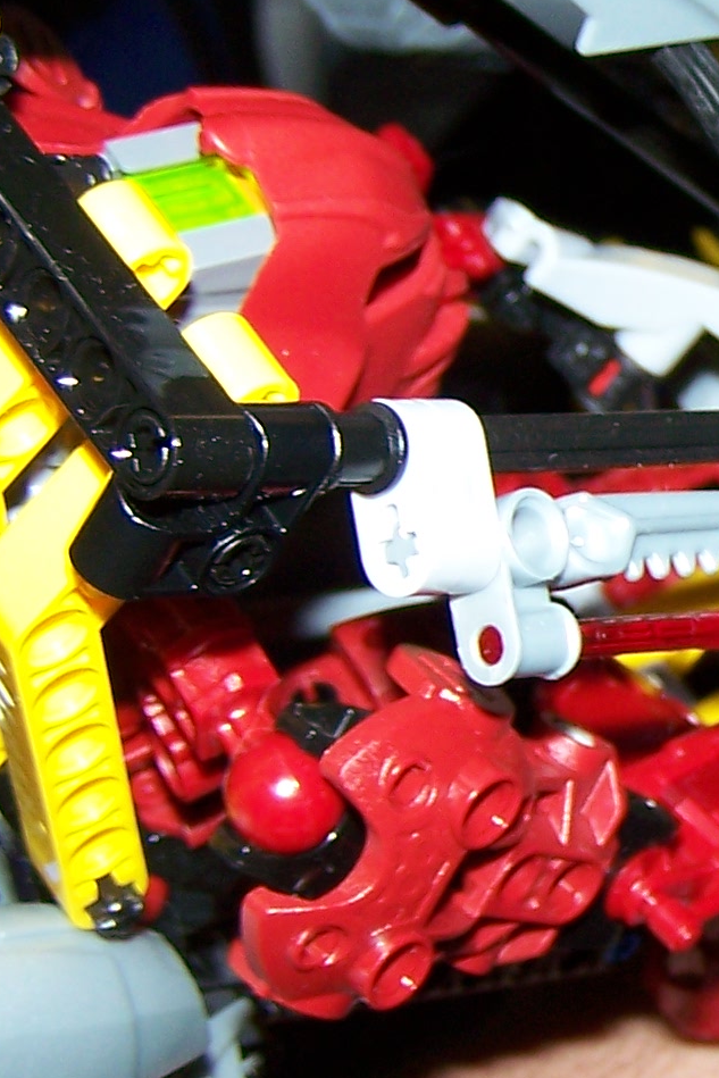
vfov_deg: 17.3
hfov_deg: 11.3
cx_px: 960
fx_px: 3534
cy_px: 549
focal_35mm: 118
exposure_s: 1/60
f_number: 2.8
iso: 80
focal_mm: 6.3
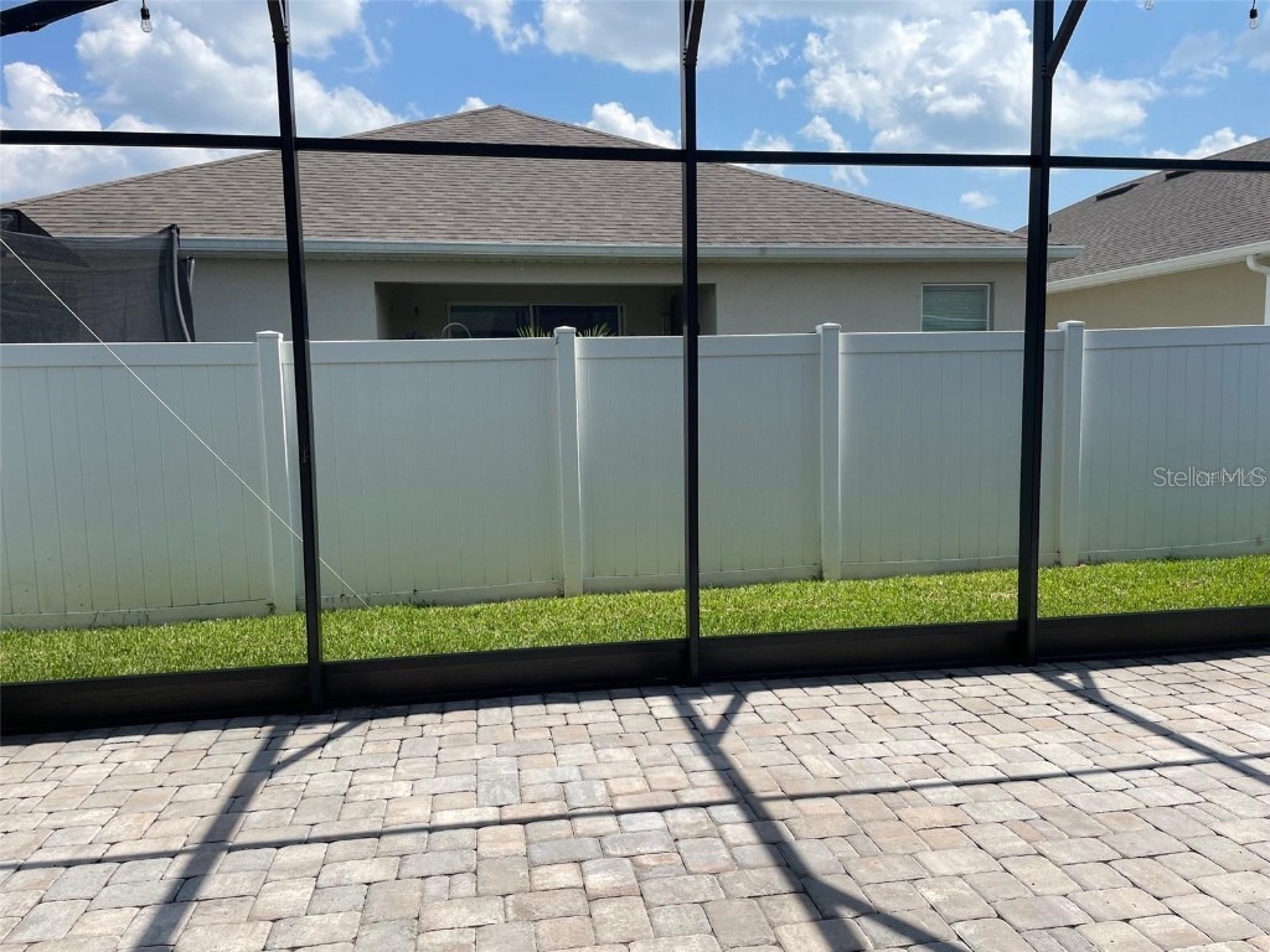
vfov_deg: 53.1
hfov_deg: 67.3
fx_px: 954
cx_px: 635
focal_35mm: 26
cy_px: 476
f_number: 1.6
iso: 32
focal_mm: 4.2
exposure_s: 1/2132
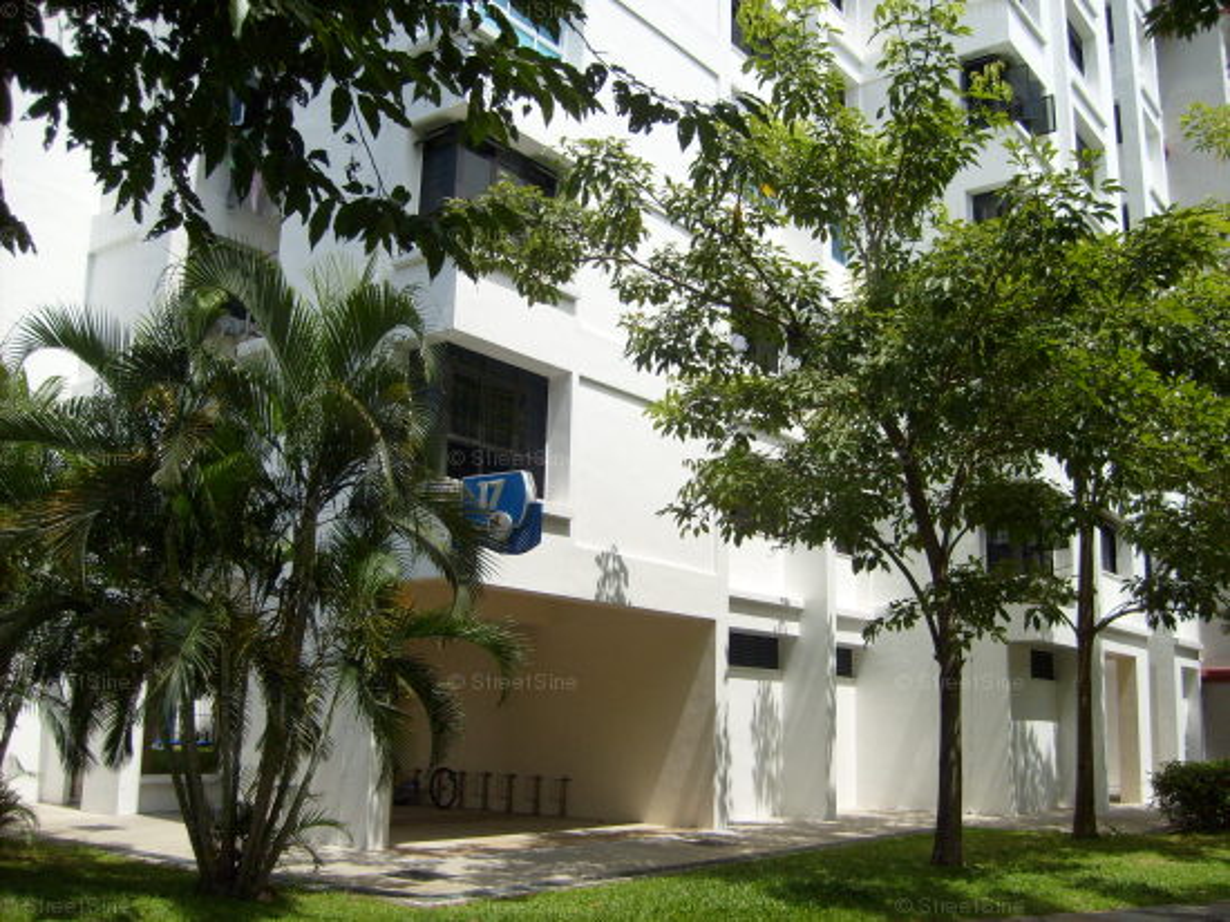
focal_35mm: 35
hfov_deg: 52.6
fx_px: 1243
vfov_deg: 40.7
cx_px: 615
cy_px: 461
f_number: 7.1
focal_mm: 5.8
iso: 80
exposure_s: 1/350
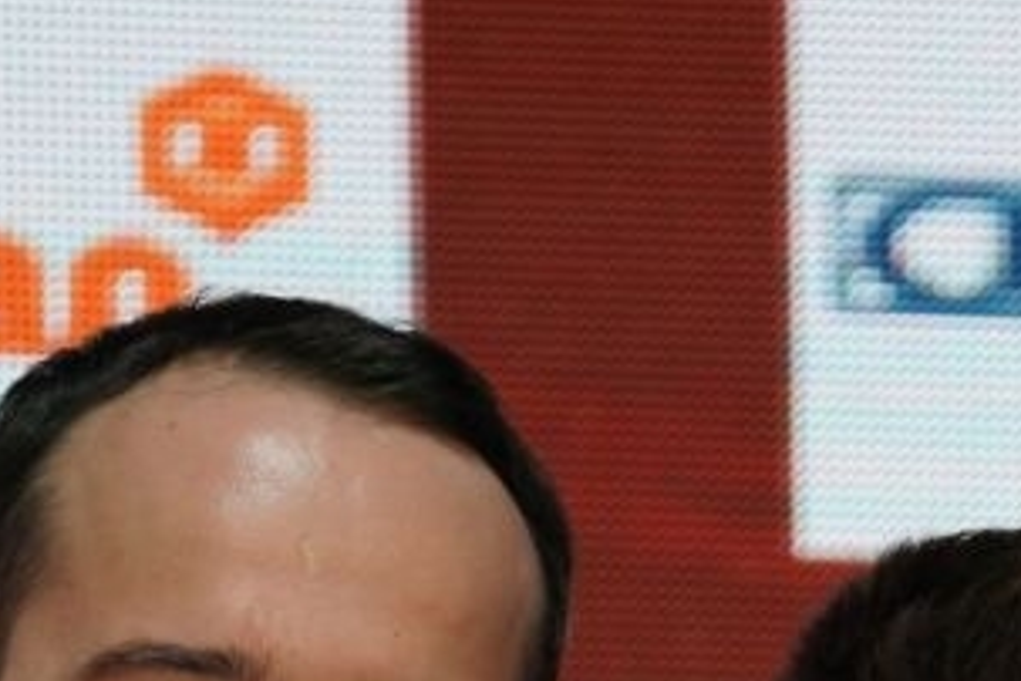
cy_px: 1959
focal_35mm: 957
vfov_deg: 1.4
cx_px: 1648
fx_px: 27139
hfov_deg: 2.2
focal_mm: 161
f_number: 2.8
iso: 200
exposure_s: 1/250
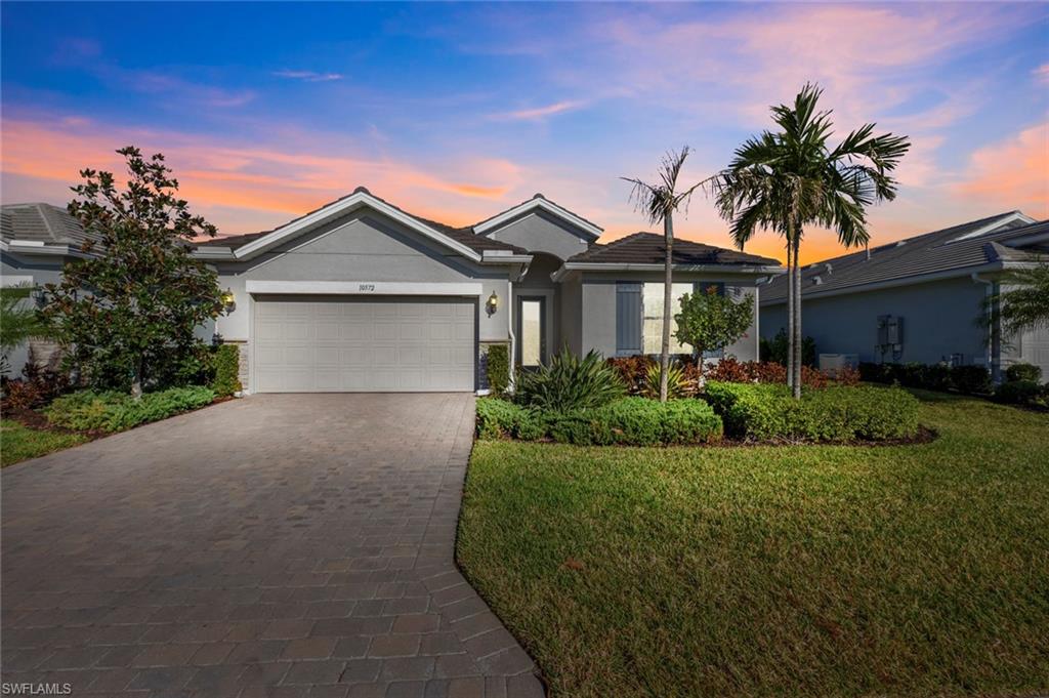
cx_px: 524
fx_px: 466
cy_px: 349
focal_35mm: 16
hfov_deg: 96.8
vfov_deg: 73.7
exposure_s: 1/200
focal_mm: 16
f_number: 11
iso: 200
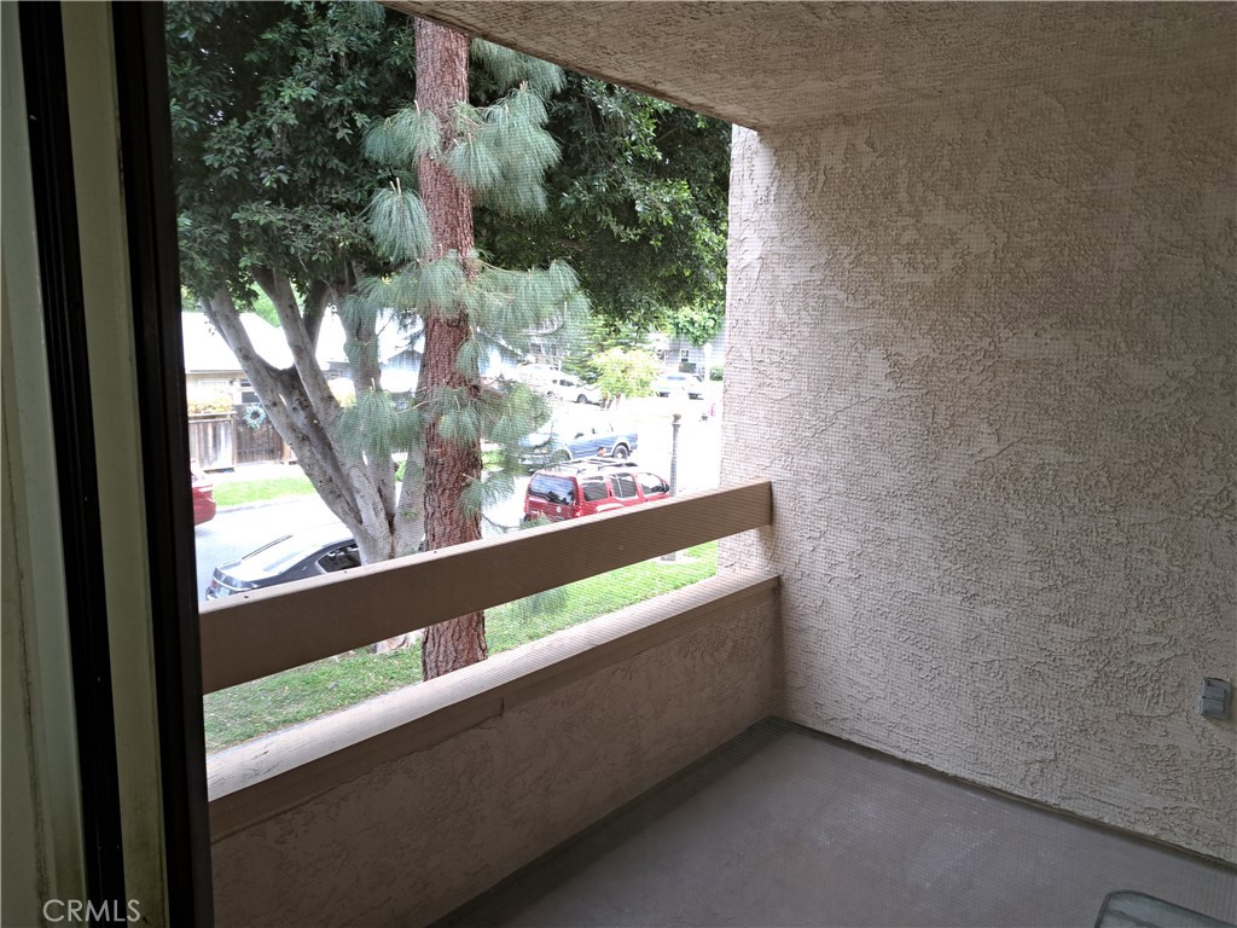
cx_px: 618
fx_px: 858
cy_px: 464
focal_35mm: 24
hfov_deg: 71.6
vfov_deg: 56.8
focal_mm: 5.23
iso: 80
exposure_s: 1/60
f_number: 1.8
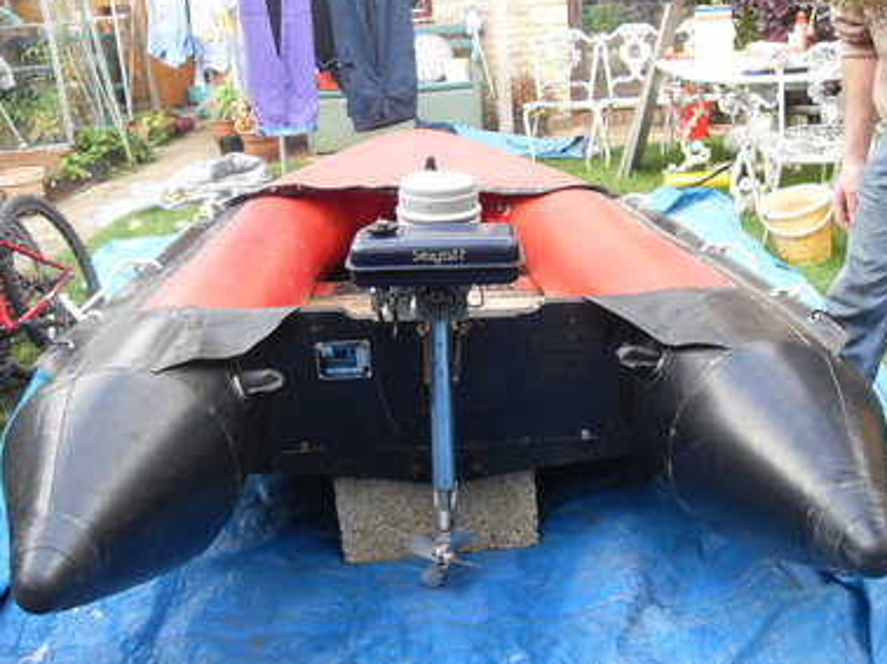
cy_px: 338
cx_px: 432
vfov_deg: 39.6
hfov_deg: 51.4
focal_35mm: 36
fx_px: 922
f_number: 2.8
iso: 100
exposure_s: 1/90
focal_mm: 6.3
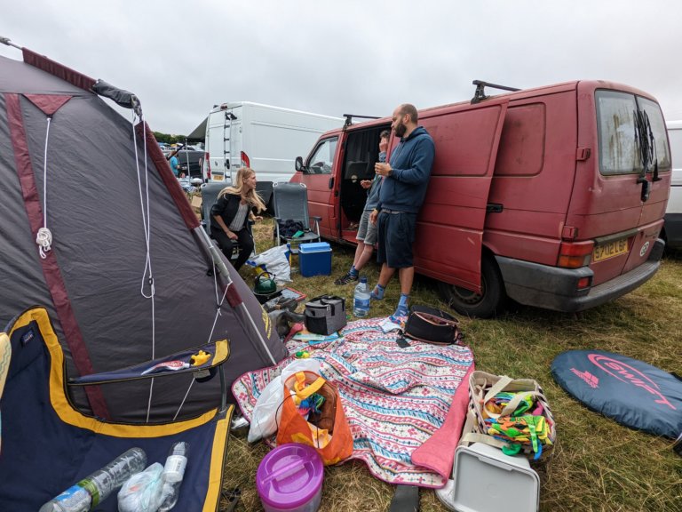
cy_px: 256
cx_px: 341
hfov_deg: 94.5
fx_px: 315
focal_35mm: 16
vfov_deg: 78.1
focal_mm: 2.35
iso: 57
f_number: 2.2
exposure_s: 1/838
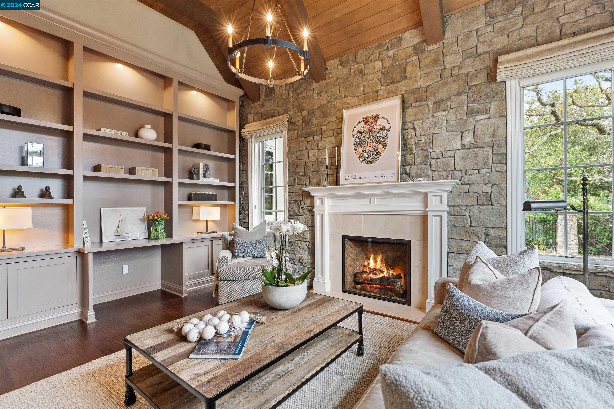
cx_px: 307
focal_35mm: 16
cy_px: 204
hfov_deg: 96.7
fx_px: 273
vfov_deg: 73.7
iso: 320
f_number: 9
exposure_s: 1/13
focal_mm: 16
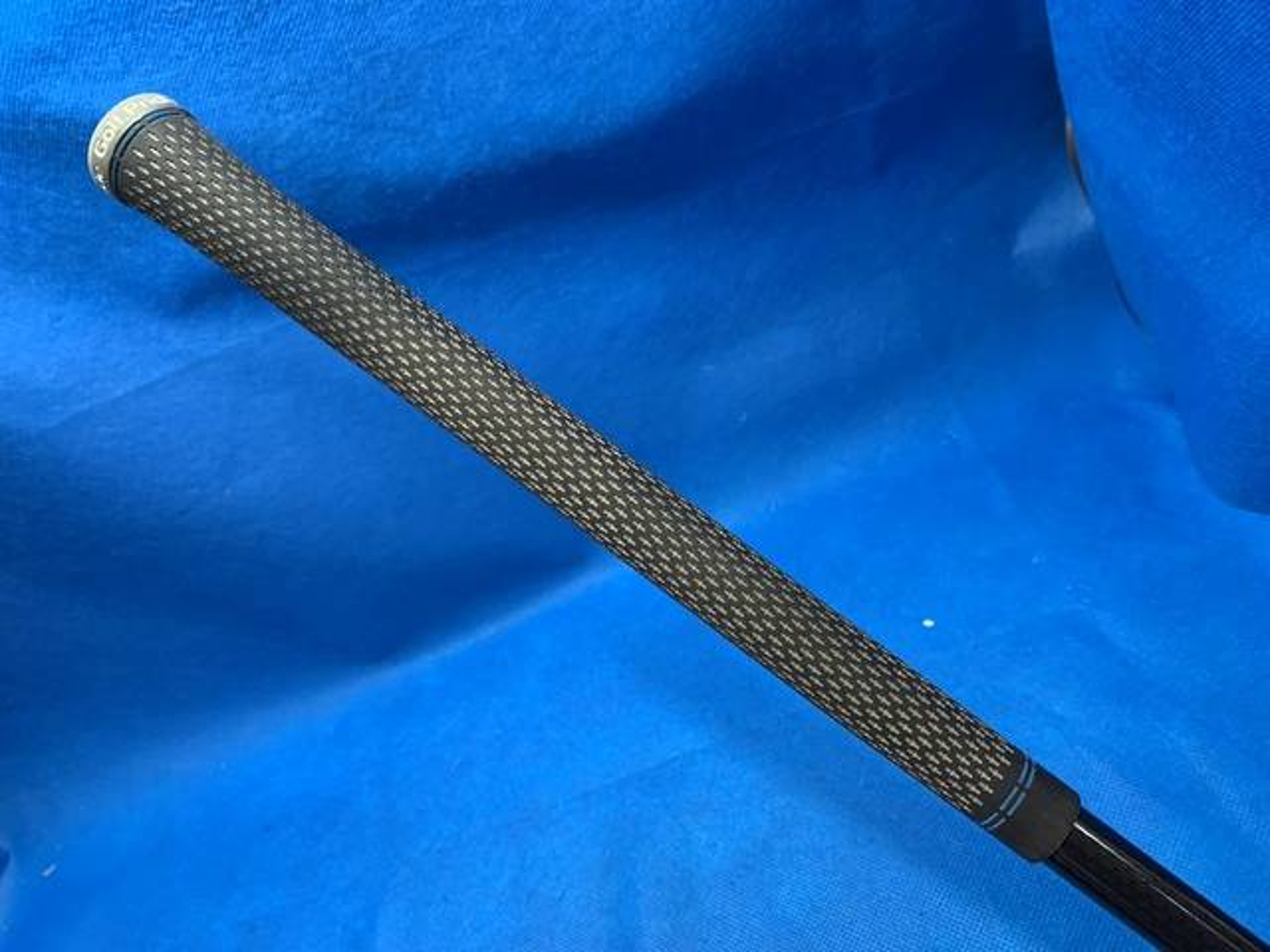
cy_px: 476
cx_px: 635
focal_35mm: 26
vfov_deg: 53.1
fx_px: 954
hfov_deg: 67.3
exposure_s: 1/60
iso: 125
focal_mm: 4.25
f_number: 1.8
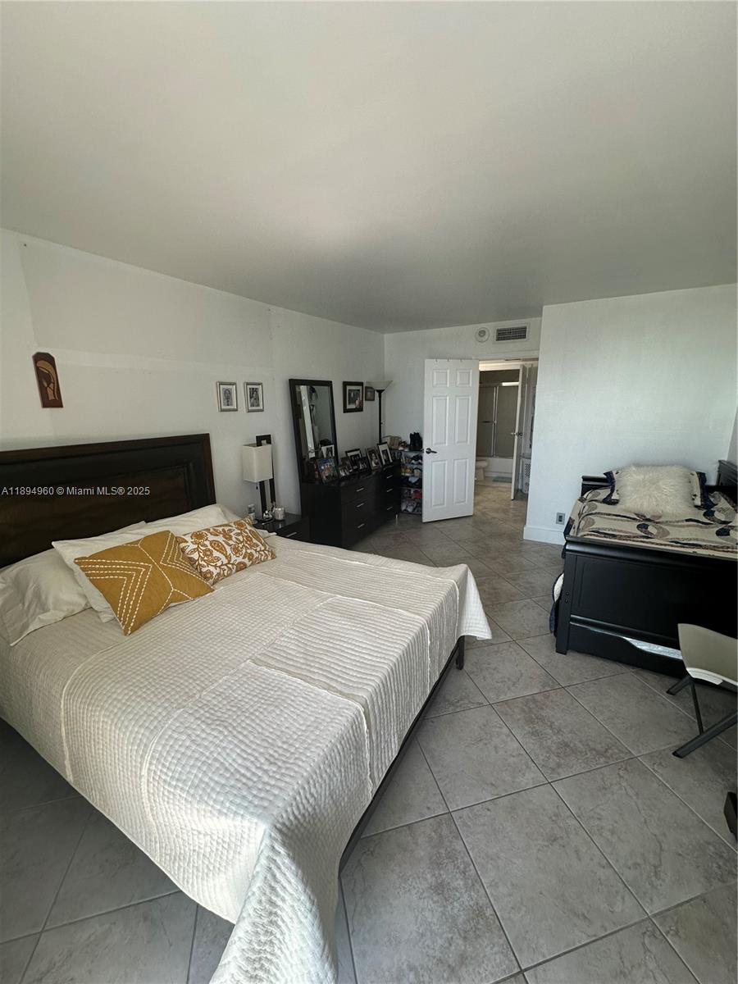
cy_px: 492
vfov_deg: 102.1
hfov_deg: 85.7
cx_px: 369
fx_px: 398
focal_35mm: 14
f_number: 2.2
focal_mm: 2.22
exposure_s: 1/120
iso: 160
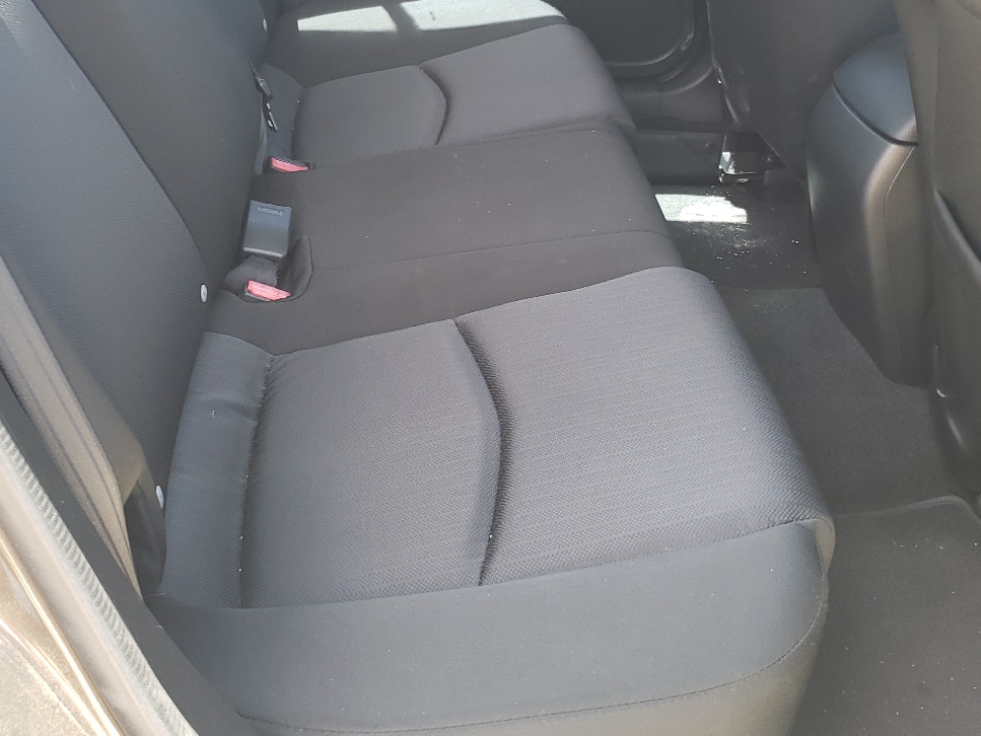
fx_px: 1219
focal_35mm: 43
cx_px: 477
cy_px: 189
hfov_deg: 43.8
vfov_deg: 33.0
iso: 60
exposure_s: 1/60.2
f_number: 1.5
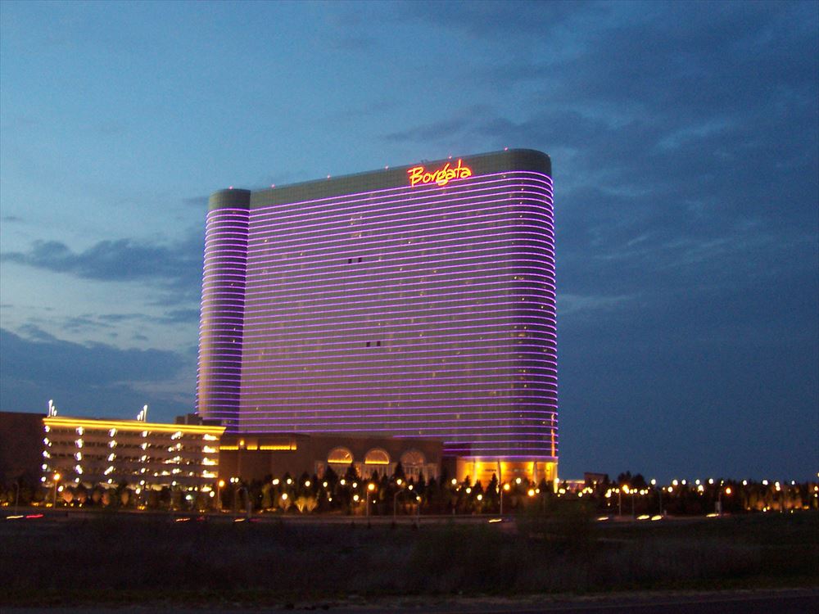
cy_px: 307
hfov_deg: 50.1
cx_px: 410
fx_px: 875
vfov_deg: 38.7
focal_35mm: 37
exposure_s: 1/8
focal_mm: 5.6
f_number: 2.8
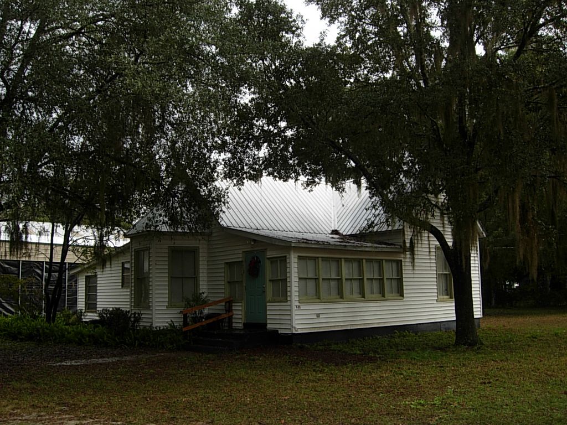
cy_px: 212
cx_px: 284
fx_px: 590
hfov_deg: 51.4
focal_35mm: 36
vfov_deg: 39.7
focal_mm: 7.5
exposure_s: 1/209
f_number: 4.8
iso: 50
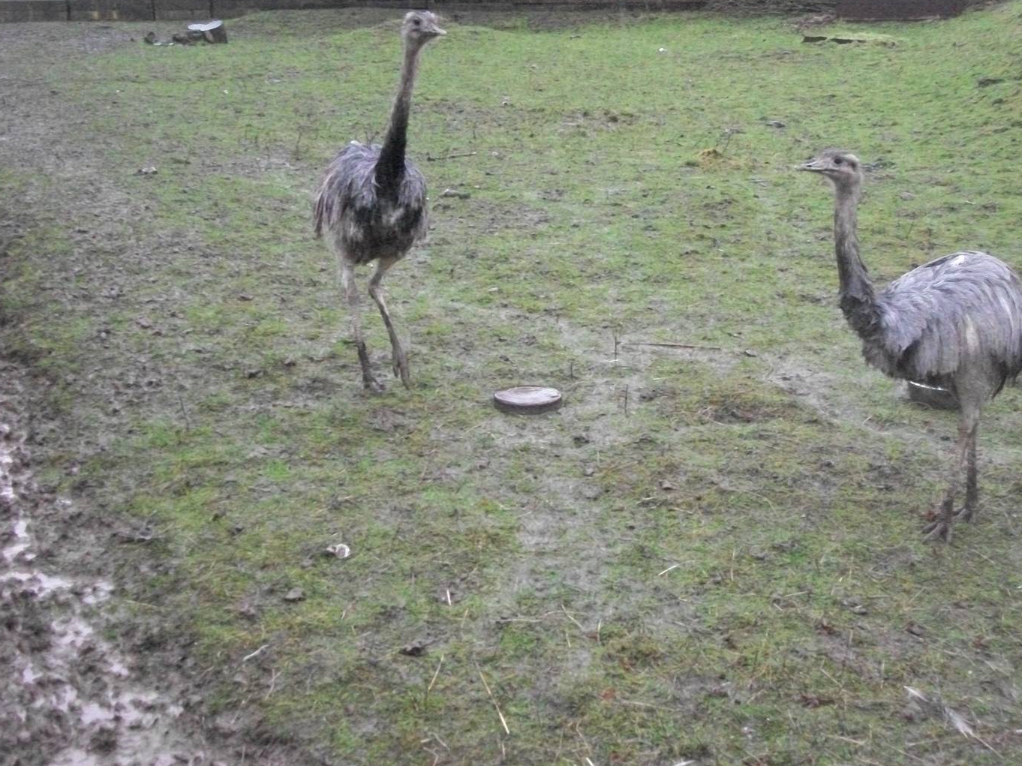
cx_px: 584
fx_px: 1387
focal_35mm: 47
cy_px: 360
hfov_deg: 40.3
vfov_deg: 30.9
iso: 800
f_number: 3.2
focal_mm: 7.1
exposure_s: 1/125
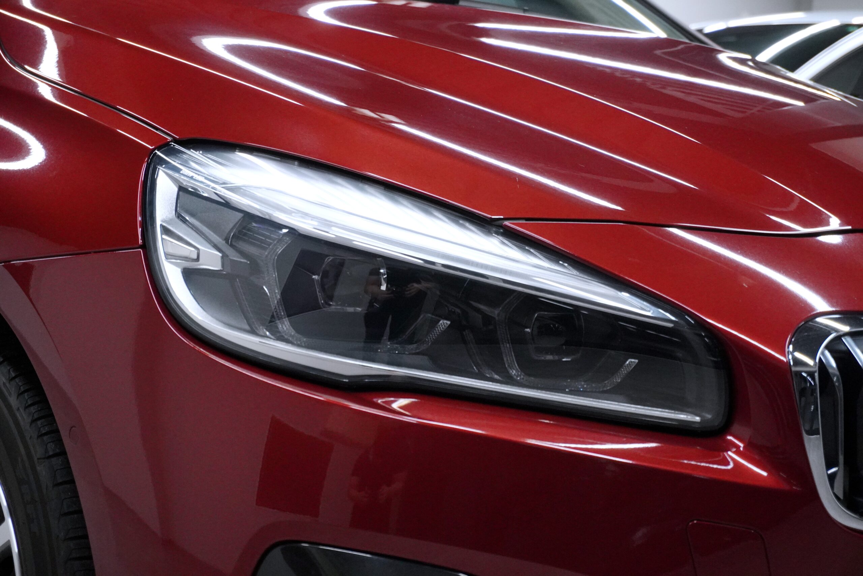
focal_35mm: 75
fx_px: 1798
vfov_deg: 18.2
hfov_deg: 27.0
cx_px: 432
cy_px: 288
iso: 3200
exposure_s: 1/160
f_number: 5.6
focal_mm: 50
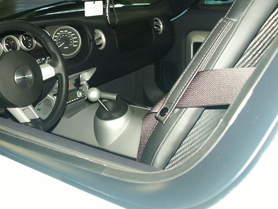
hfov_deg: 36.3
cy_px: 82
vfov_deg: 28.0
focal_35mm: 52
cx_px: 87
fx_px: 418
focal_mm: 9.05
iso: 200
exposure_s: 1/45
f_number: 2.8
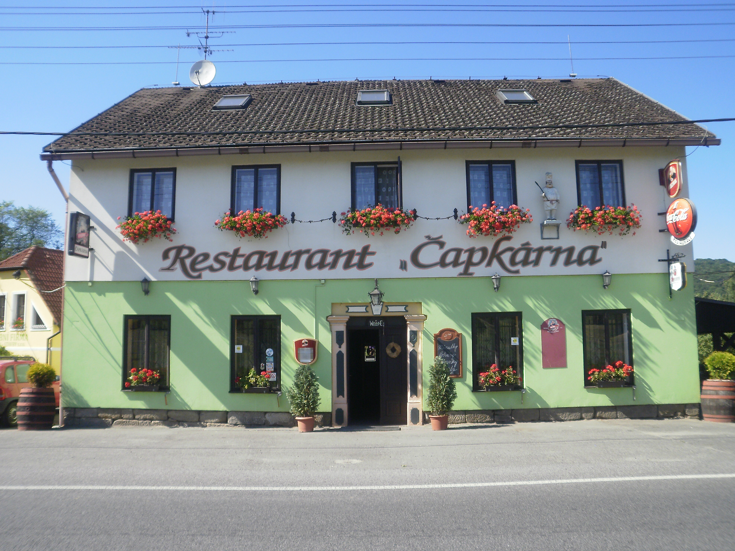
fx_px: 658
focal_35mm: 31
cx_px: 368
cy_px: 276
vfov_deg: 45.4
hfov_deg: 58.4
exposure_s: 1/125
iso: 100
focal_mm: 5.45
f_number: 8.5
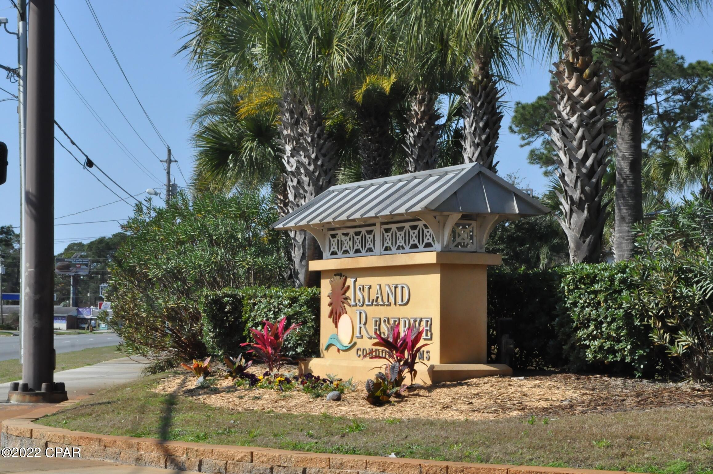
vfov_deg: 16.5
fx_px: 1632
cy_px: 237
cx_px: 356
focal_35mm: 82
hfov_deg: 24.6
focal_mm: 55
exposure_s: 1/1000
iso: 2000
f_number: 16
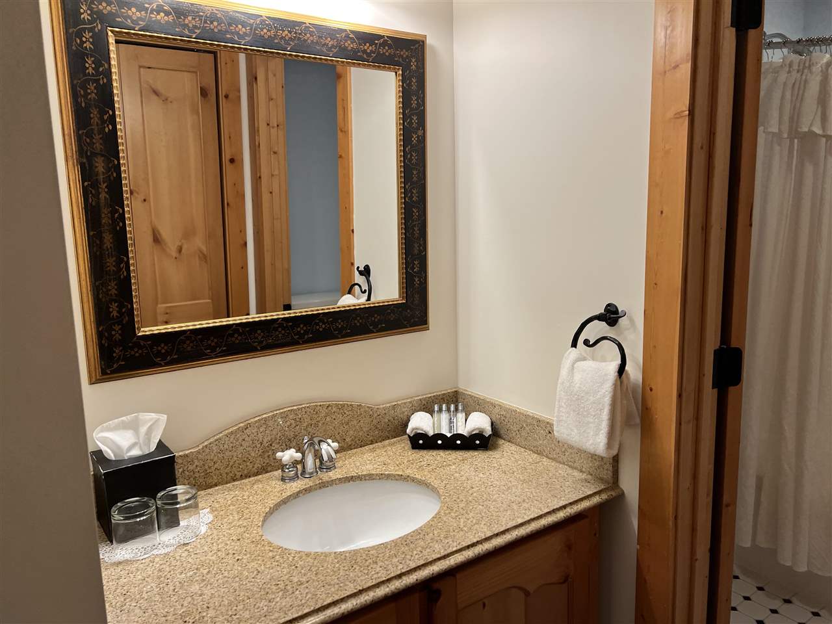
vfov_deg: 53.1
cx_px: 416
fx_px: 625
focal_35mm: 26
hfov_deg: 67.3
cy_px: 312
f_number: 1.5
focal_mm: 5.7
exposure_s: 1/120
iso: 80
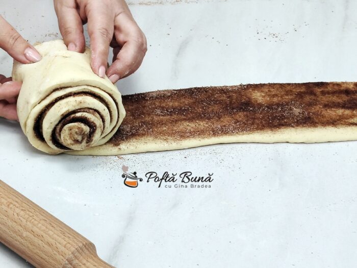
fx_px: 1083
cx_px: 178
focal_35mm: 105
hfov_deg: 18.7
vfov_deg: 14.1
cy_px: 134
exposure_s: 1/60
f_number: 1.75
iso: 253
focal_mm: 5.25
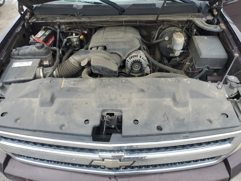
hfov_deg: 67.3
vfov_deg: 53.1
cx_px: 120
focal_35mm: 26
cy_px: 90
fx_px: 181
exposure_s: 1/233
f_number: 1.5
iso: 50
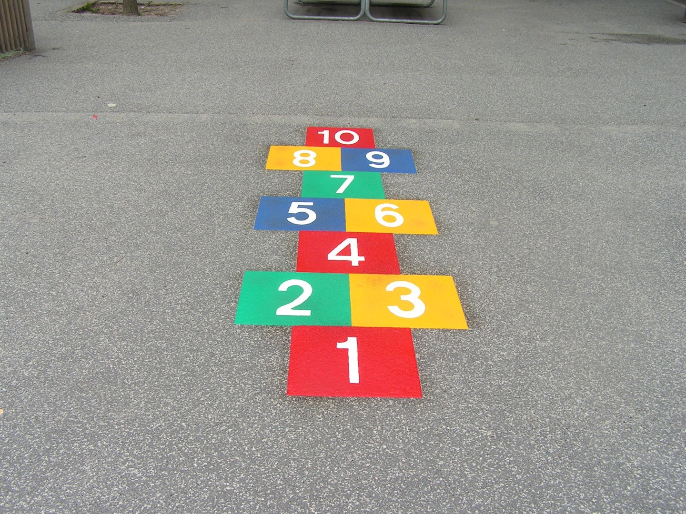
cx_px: 343
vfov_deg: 37.7
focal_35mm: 38
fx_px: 753
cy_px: 257
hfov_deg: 49.0
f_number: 5
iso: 50
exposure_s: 1/40
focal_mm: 6.3
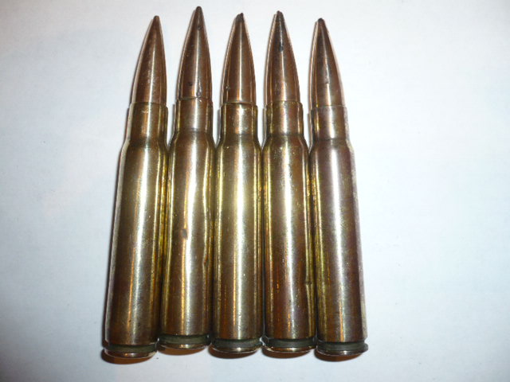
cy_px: 191
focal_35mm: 35
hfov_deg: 52.6
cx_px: 255
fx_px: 516
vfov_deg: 40.7
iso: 100
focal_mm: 5.8
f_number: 2.8
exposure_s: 1/30
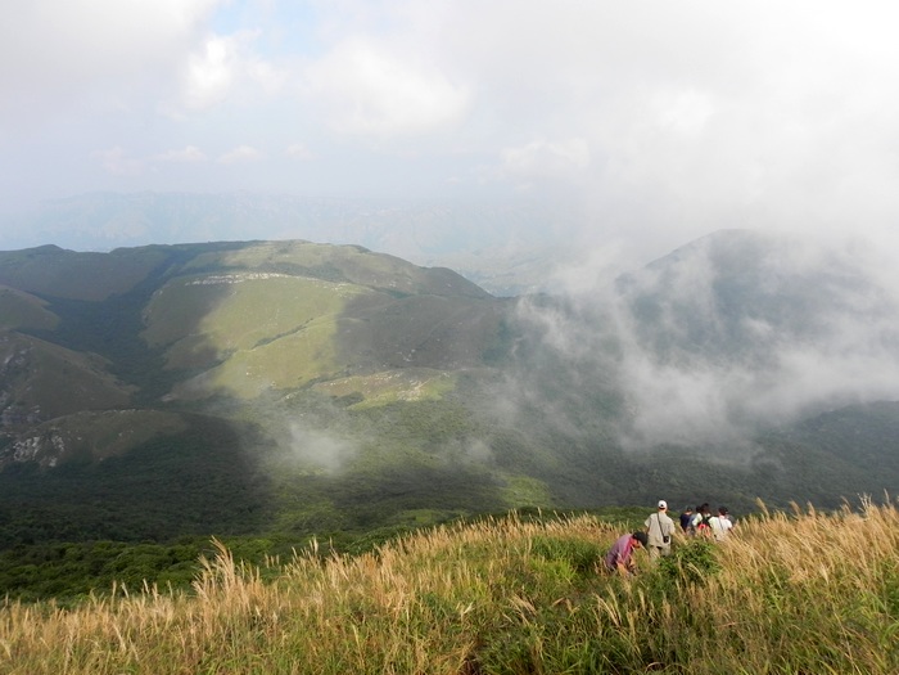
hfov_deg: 67.3
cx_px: 450
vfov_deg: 53.1
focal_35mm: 26
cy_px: 338
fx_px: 675
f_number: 6.3
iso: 160
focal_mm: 4.6
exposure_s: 1/322
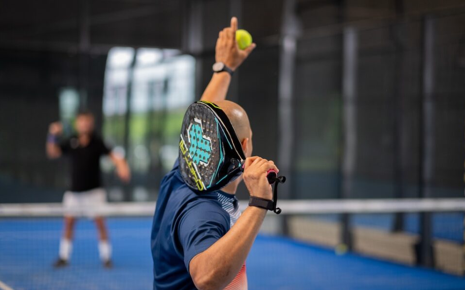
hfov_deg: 24.1
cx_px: 233
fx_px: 1090
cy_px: 140
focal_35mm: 86
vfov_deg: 15.2
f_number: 1.2
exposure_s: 1/640
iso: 640
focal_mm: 56
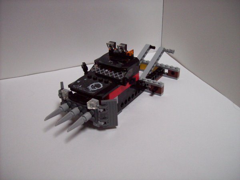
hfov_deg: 51.4
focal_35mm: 36
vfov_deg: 39.7
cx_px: 120
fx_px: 250
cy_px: 90
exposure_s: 1/18.5
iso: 160
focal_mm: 6
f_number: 2.7
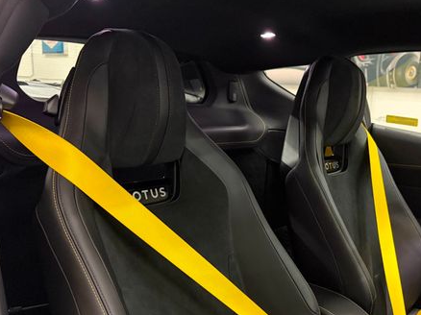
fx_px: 462
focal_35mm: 38
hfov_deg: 48.6
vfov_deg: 37.3
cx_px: 257
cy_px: 209
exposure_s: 1/30
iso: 500
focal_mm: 5.96
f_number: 1.6
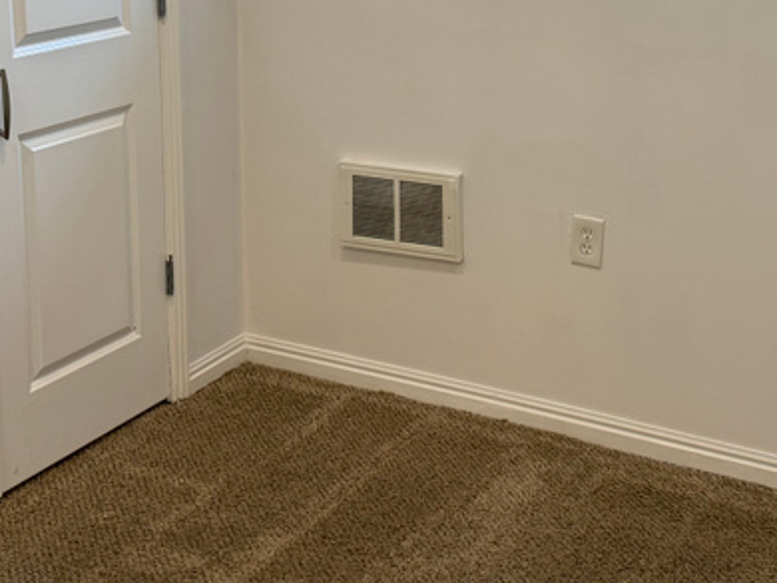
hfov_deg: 30.7
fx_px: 1415
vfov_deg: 23.1
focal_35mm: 63
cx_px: 442
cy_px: 137
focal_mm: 6.86
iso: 100
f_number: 1.78
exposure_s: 1/120
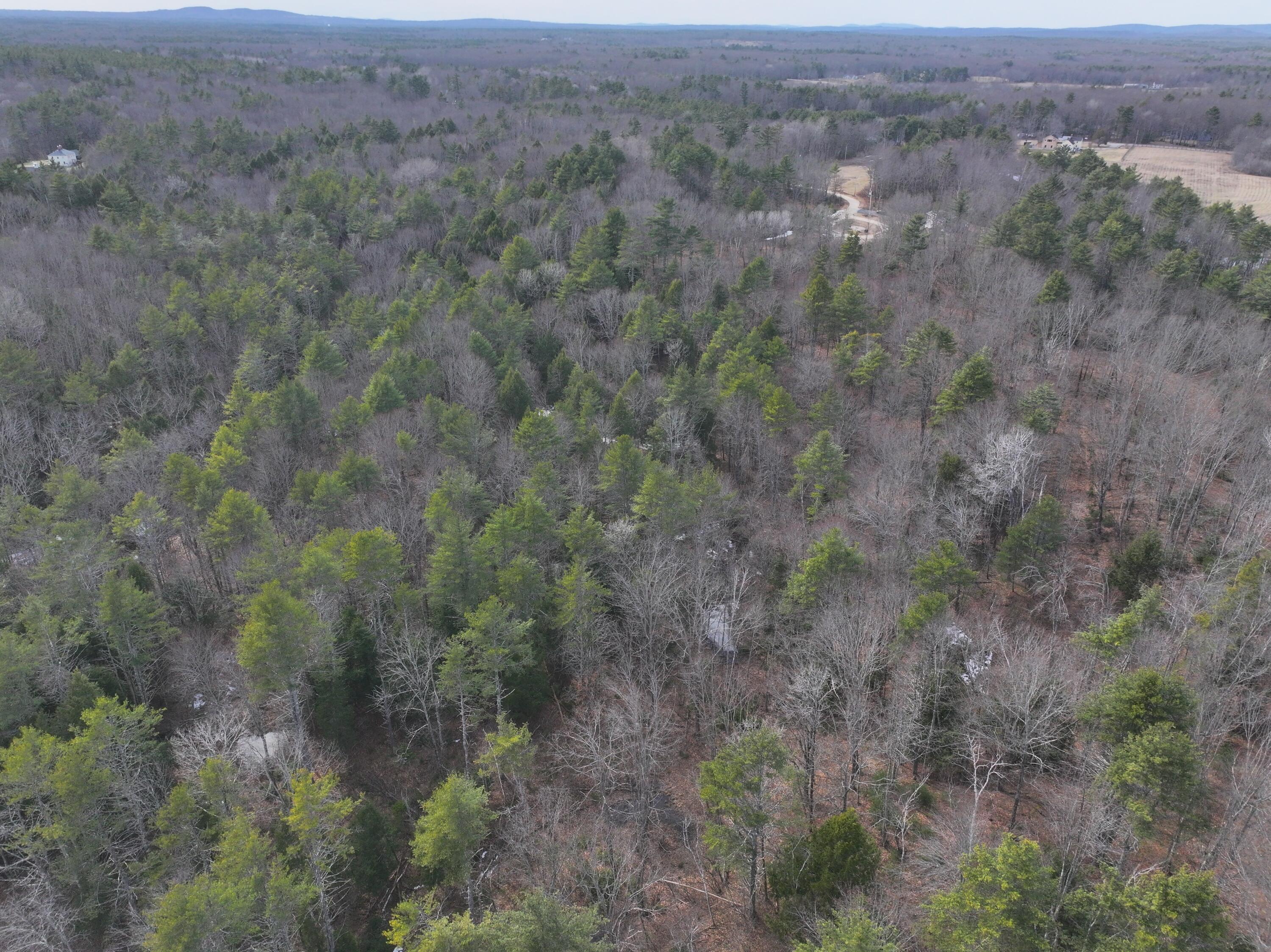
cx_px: 636
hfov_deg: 71.6
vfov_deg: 56.8
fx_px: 881
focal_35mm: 24
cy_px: 476
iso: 220
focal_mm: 12.29
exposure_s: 1/1600
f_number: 2.8
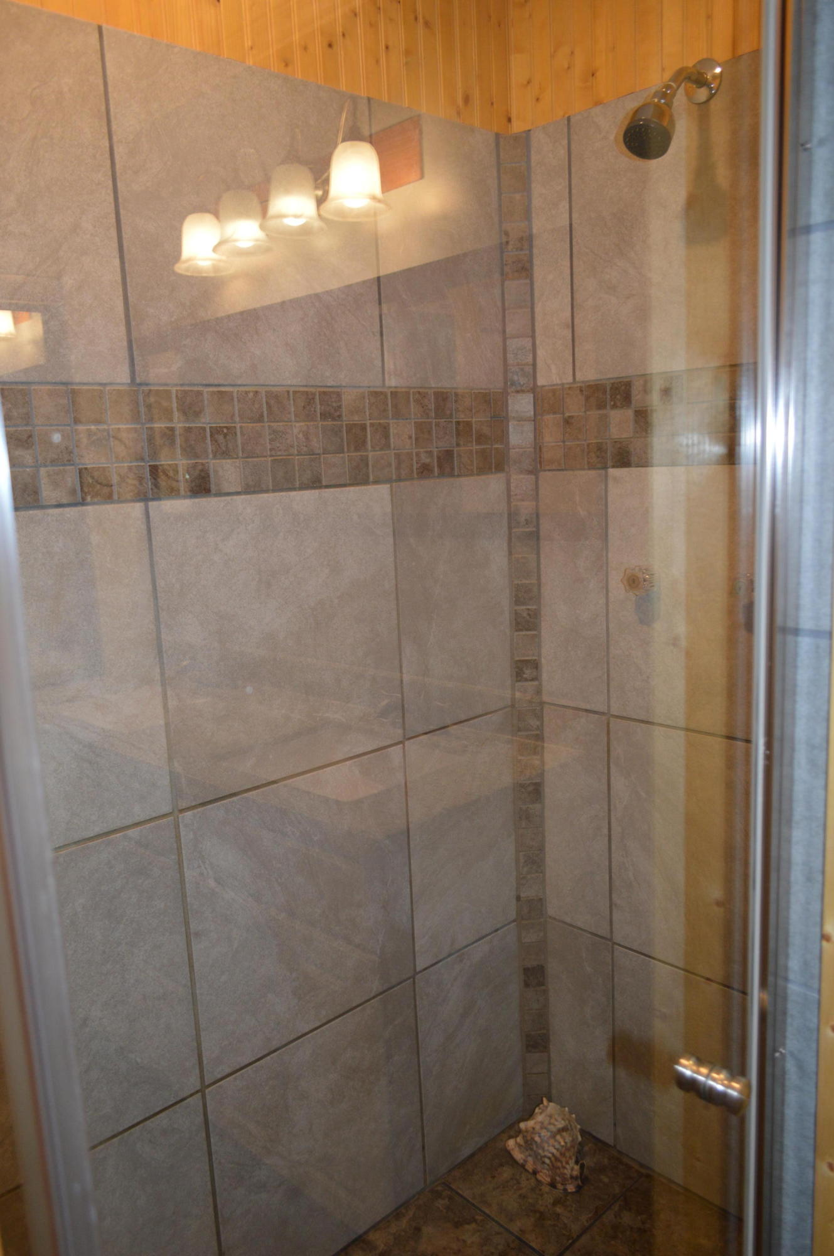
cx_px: 417
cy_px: 628
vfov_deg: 67.4
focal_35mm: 27
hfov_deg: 47.8
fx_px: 940
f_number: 3.5
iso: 450
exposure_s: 1/60
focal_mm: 18
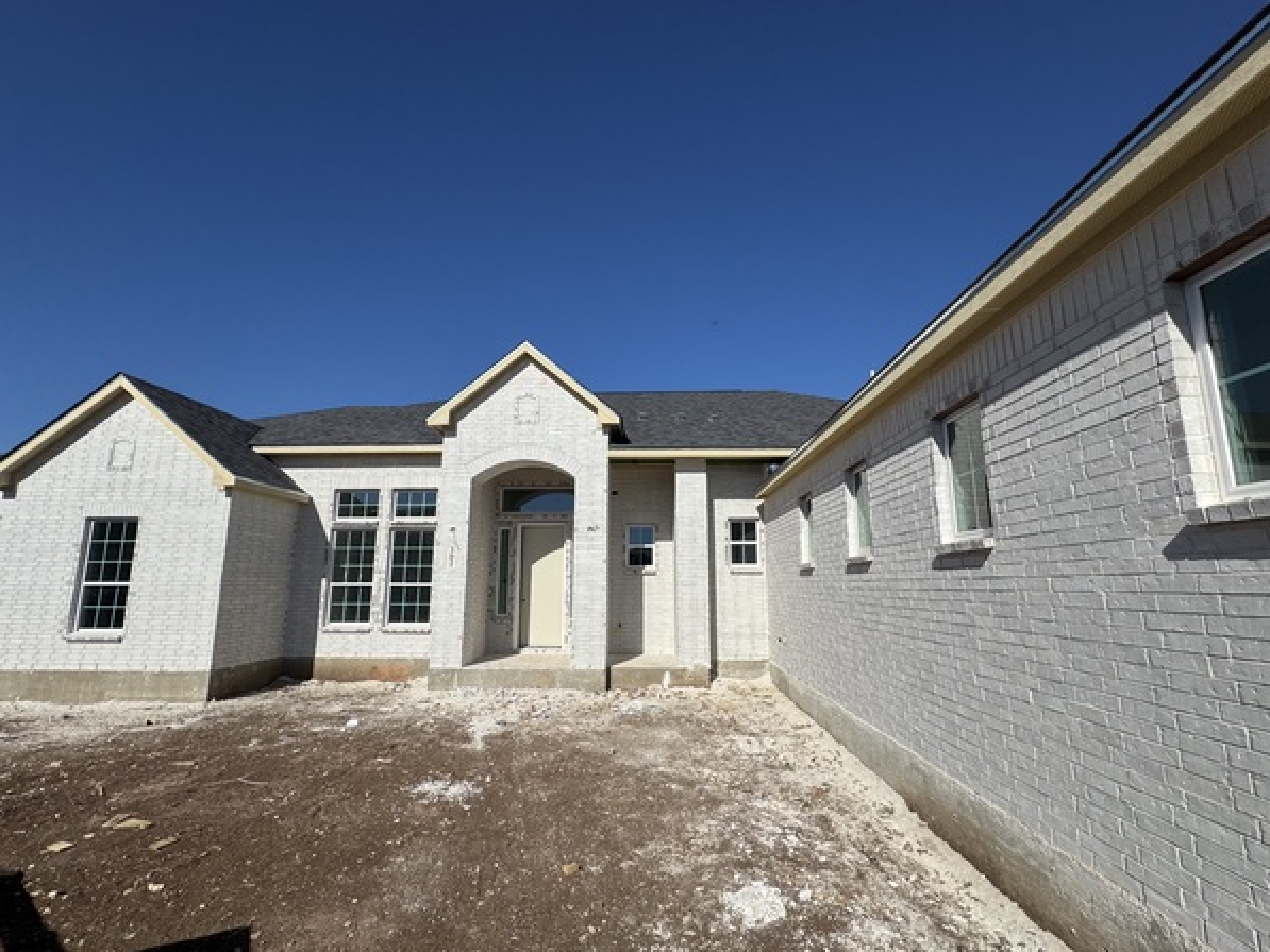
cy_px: 491
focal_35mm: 15
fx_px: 550
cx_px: 632
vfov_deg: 81.7
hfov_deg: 98.2
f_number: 2.2
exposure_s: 1/4132
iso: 32
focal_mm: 2.22
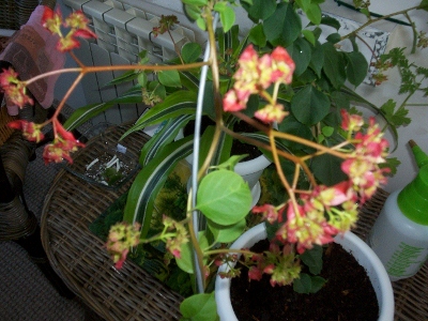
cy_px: 160
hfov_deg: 51.4
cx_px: 214
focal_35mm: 36
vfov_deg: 39.7
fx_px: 445
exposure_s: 1/64
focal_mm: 5.9
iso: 140
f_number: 4.5
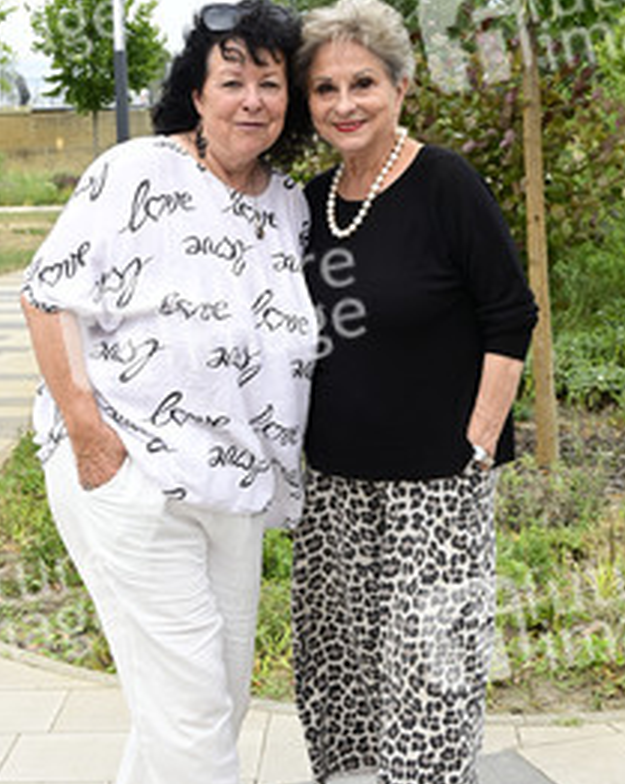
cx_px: 299
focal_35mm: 53
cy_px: 470
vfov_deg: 35.3
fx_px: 1228
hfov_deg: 28.6
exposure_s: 1/200
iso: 250
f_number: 9
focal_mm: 37
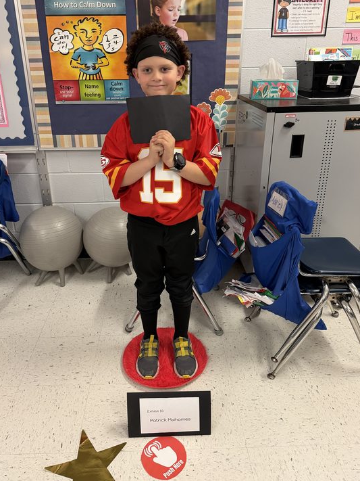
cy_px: 211
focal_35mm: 27
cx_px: 168
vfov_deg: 65.1
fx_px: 375
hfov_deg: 51.3
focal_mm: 6.76
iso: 320
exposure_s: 1/60
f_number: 1.78
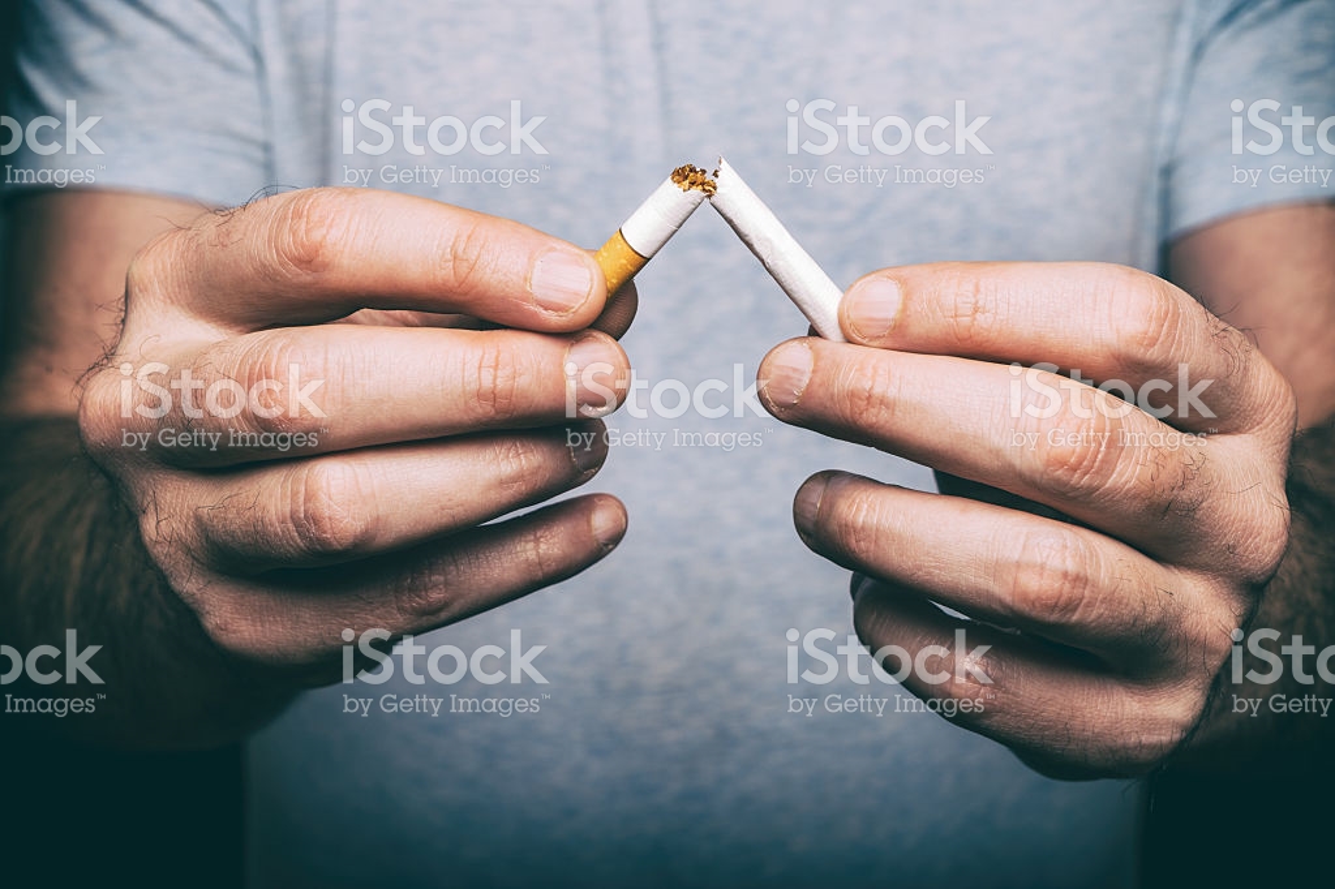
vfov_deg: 27.0
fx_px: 1853
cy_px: 444
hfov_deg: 39.6
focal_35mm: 50
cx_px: 668
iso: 100
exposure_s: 1/200
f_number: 8
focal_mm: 50
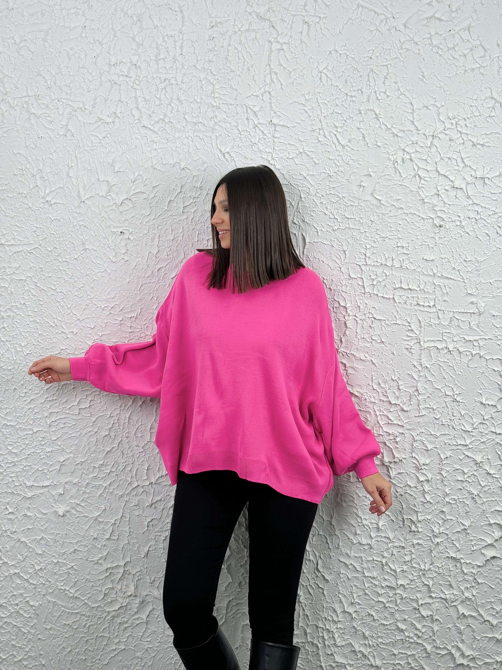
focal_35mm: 48
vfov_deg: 39.7
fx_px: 928
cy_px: 335
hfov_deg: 30.3
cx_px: 251
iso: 50
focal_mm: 6.86
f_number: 1.78
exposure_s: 1/106
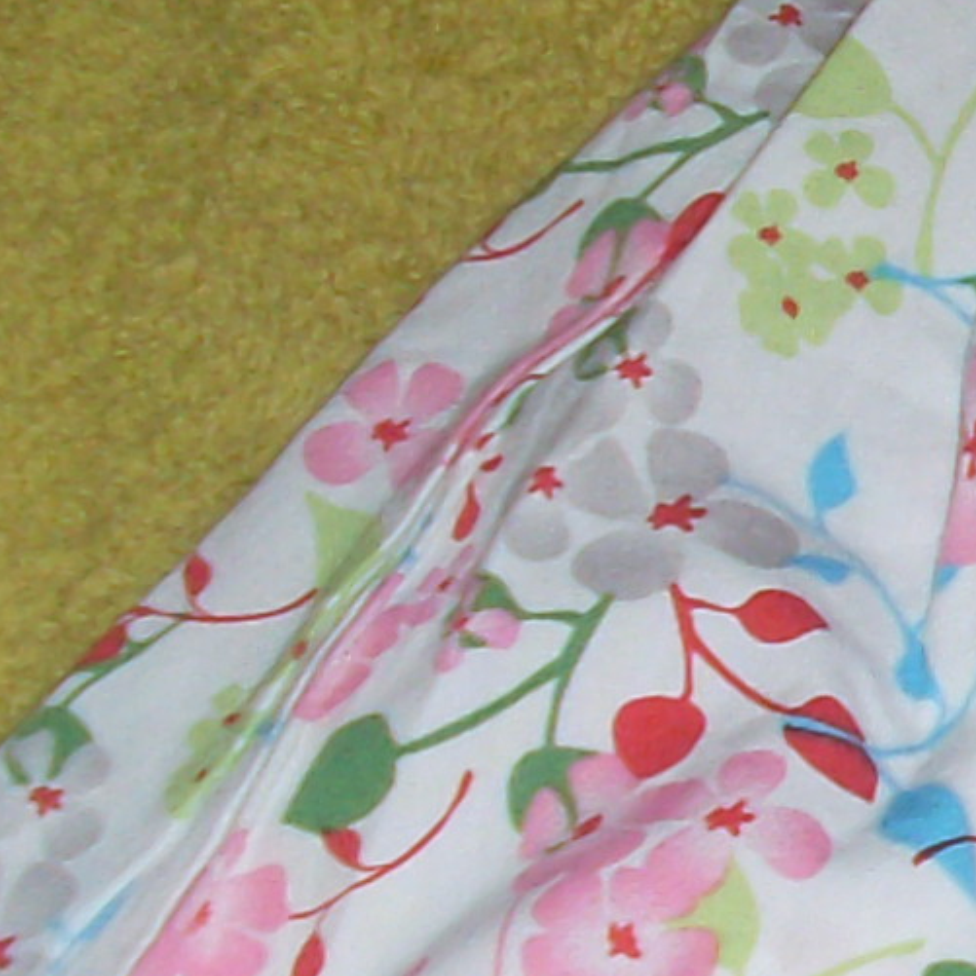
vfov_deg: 8.5
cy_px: 491
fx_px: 6571
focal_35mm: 206
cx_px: 2829
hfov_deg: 7.5
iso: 100
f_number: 3
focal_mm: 6.3
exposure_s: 1/45
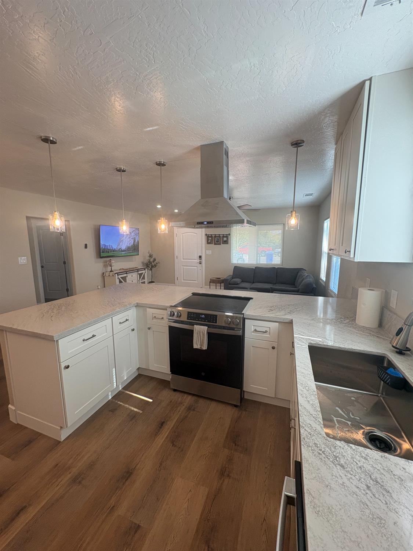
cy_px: 276
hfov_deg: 85.7
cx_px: 206
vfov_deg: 102.1
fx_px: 223
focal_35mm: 14
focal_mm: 2.22
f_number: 2.2
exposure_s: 1/120
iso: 200
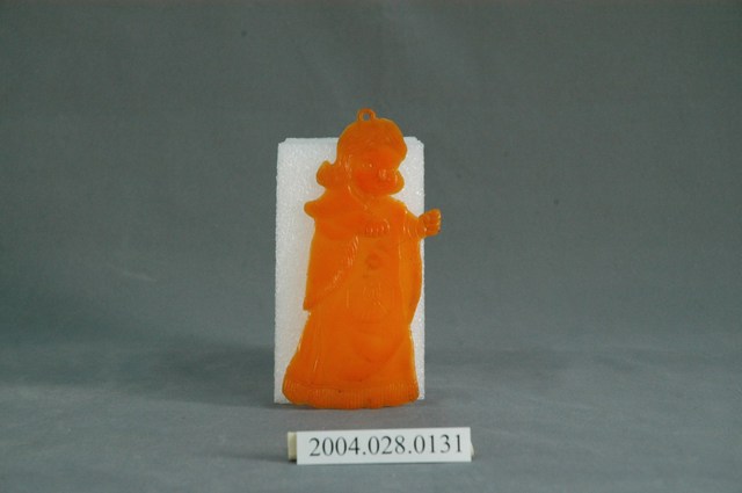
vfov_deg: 13.0
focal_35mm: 105
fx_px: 2161
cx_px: 371
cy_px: 246
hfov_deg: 19.5
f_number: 7.1
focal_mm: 70
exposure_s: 1/40
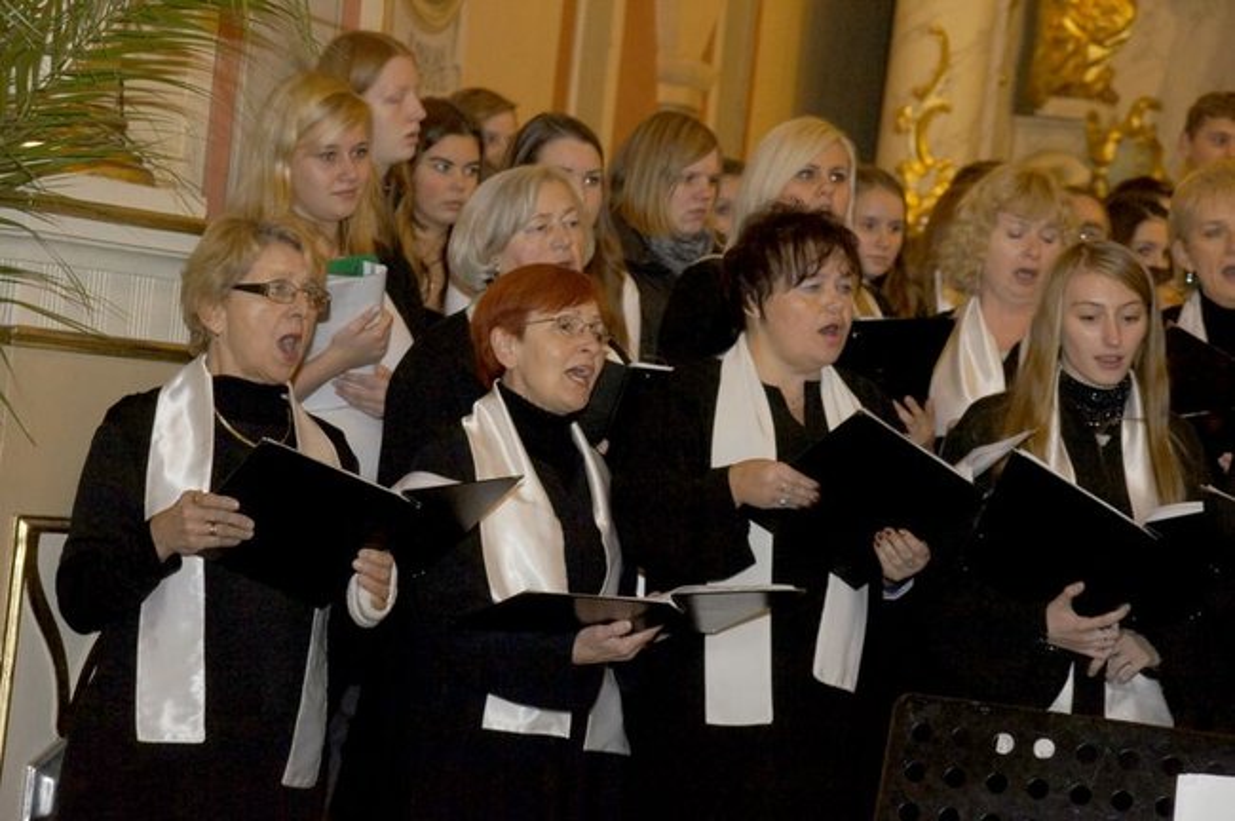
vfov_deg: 13.0
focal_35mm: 105
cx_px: 618
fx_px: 3598
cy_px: 410
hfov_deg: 19.5
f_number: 5.6
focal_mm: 70
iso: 1600
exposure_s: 1/125
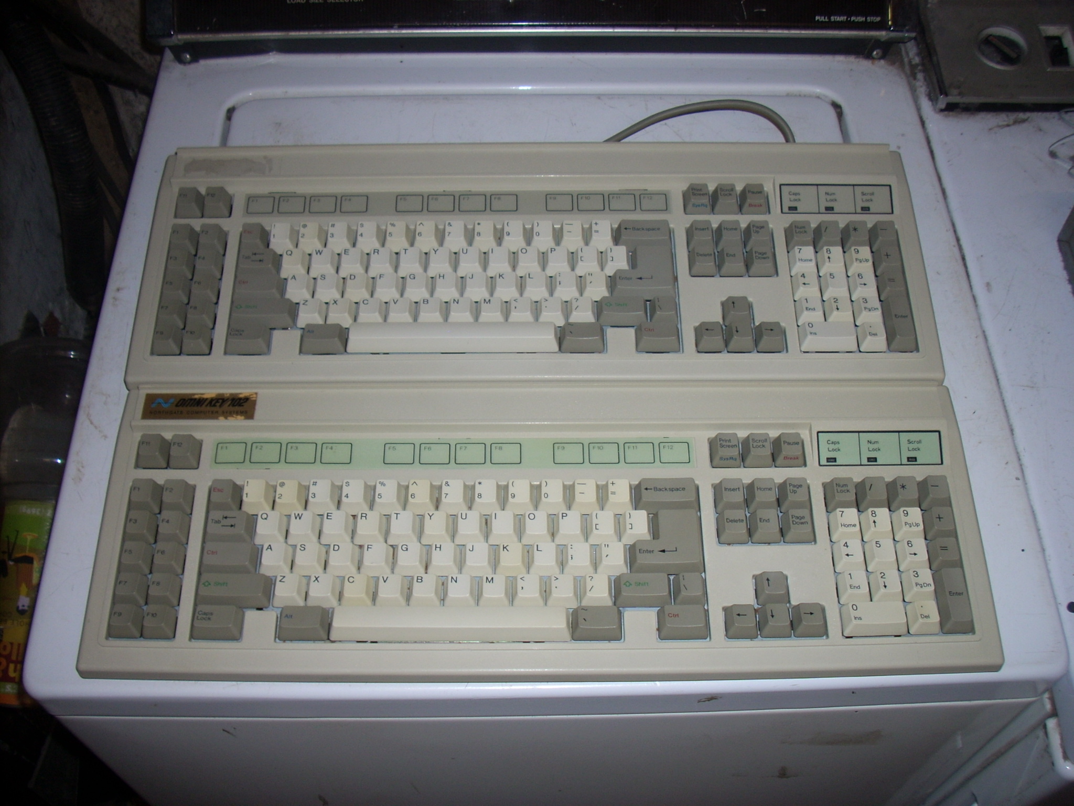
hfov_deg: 50.1
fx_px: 1148
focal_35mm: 37
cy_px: 403
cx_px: 537
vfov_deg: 38.7
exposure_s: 1/60
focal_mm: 6.2
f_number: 2.8
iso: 64
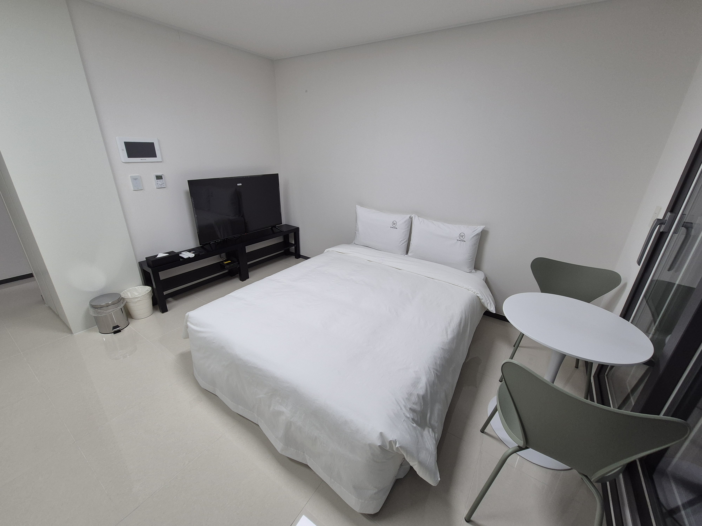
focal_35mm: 13
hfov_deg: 106.2
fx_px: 264
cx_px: 351
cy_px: 263
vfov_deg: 89.9
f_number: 2.2
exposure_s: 1/120
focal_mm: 2.2
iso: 100
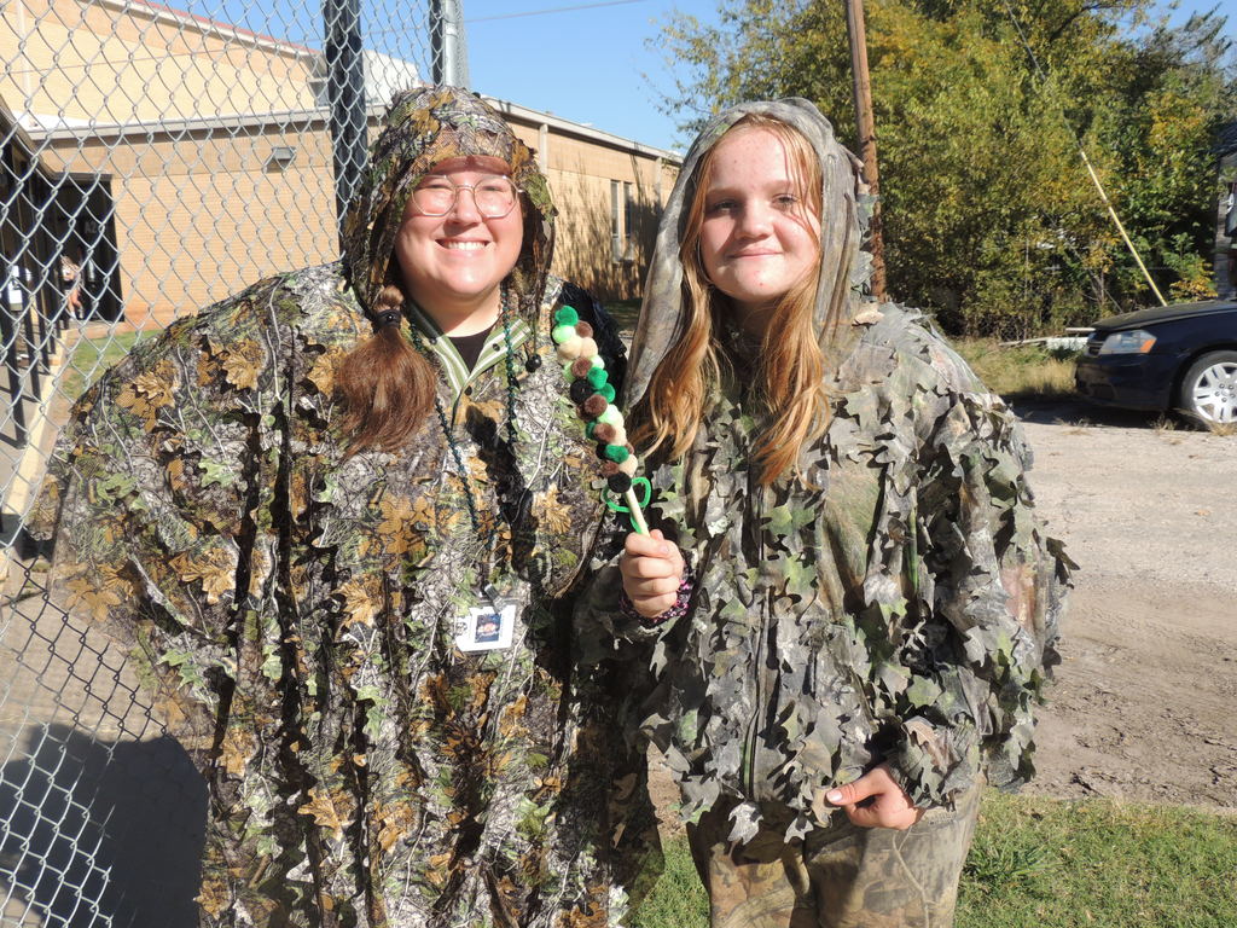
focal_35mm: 33
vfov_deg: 42.9
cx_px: 618
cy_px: 464
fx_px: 1179
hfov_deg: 55.4
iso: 100
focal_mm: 5.8
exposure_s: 1/1000
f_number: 3.2
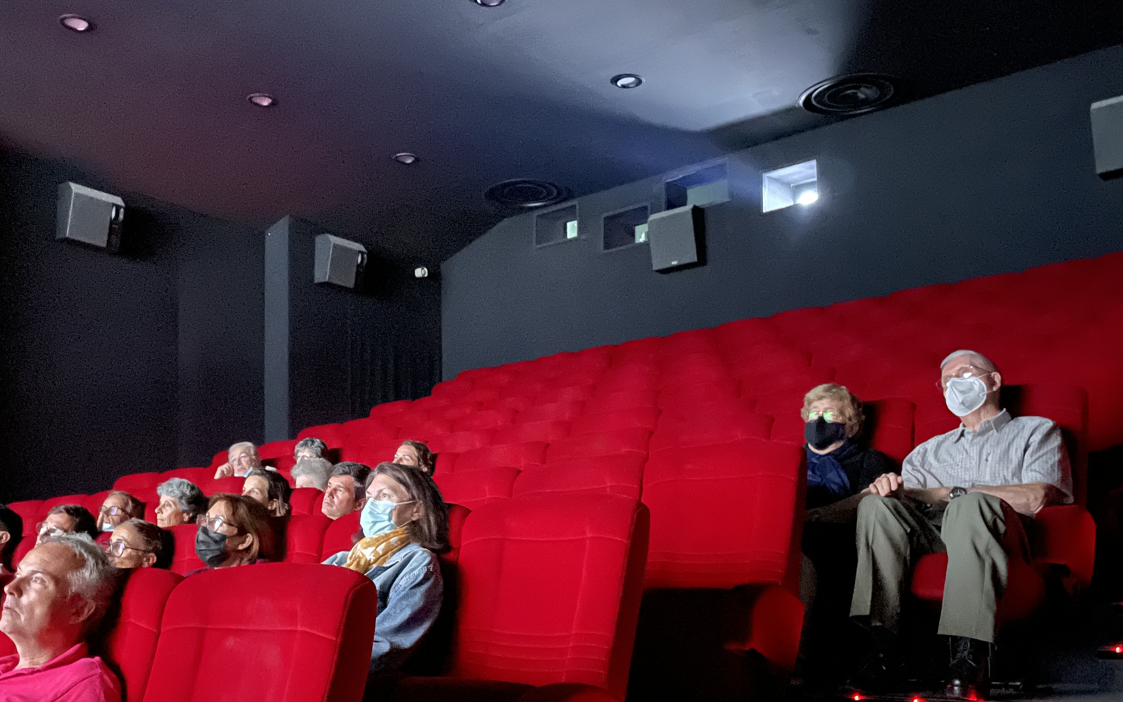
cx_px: 446
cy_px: 493
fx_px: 1163
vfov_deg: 33.2
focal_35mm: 38
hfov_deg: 51.2
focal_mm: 4.2
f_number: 1.6
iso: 4000
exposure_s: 1/2
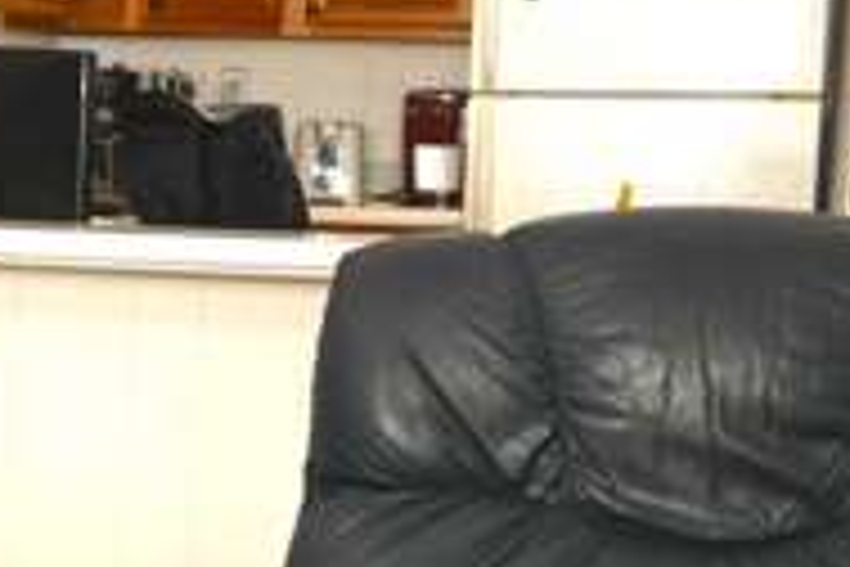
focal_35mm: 122
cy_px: 646
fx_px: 2880
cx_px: -67
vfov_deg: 11.1
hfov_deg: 16.3
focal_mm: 20
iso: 125
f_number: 6.3
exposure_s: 1/125
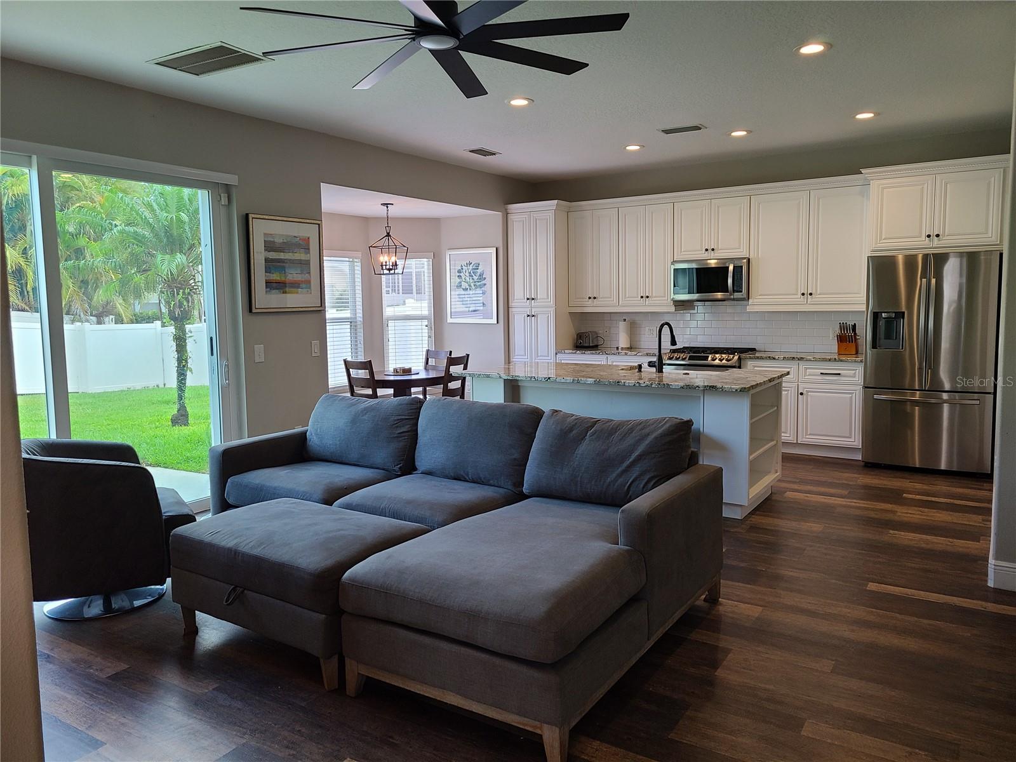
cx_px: 508
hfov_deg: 67.3
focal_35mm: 26
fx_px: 763
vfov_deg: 53.1
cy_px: 381
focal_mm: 5.4
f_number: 1.8
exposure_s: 1/120
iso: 80
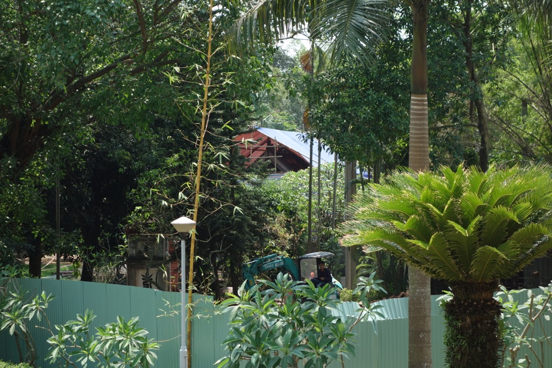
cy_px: 184
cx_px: 276
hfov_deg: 23.4
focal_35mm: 87
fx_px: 1334
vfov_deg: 15.7
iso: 125
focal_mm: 32.17
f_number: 5
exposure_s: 1/320
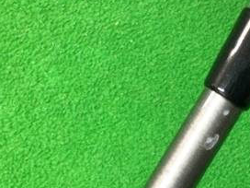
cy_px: 122
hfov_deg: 25.9
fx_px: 527
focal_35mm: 73
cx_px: 220
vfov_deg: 20.1
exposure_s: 1/30
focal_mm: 3.3
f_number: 2.4
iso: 200
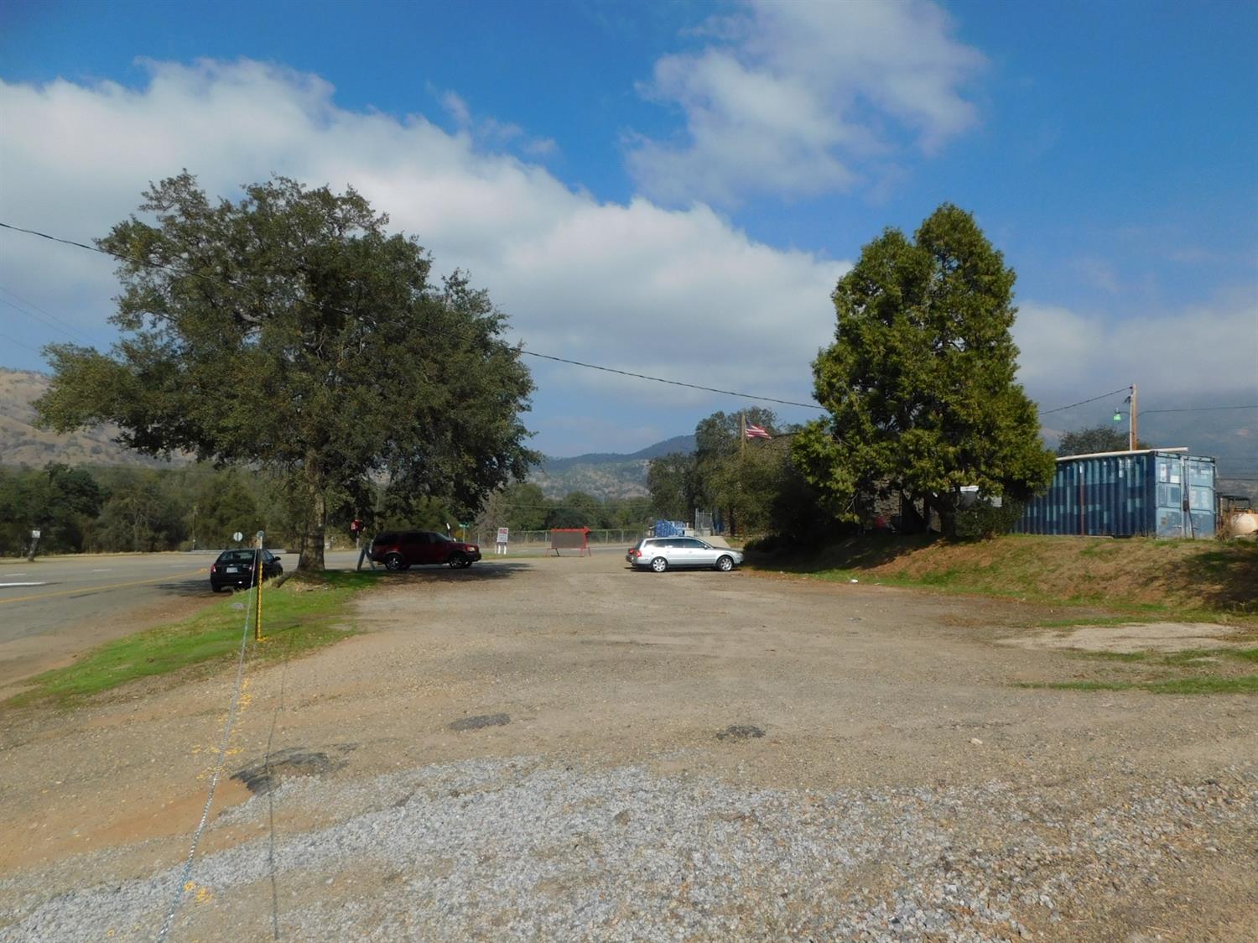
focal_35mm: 23
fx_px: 836
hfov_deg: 73.9
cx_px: 629
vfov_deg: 58.9
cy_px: 472
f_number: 6
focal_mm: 4
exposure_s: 1/800
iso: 125
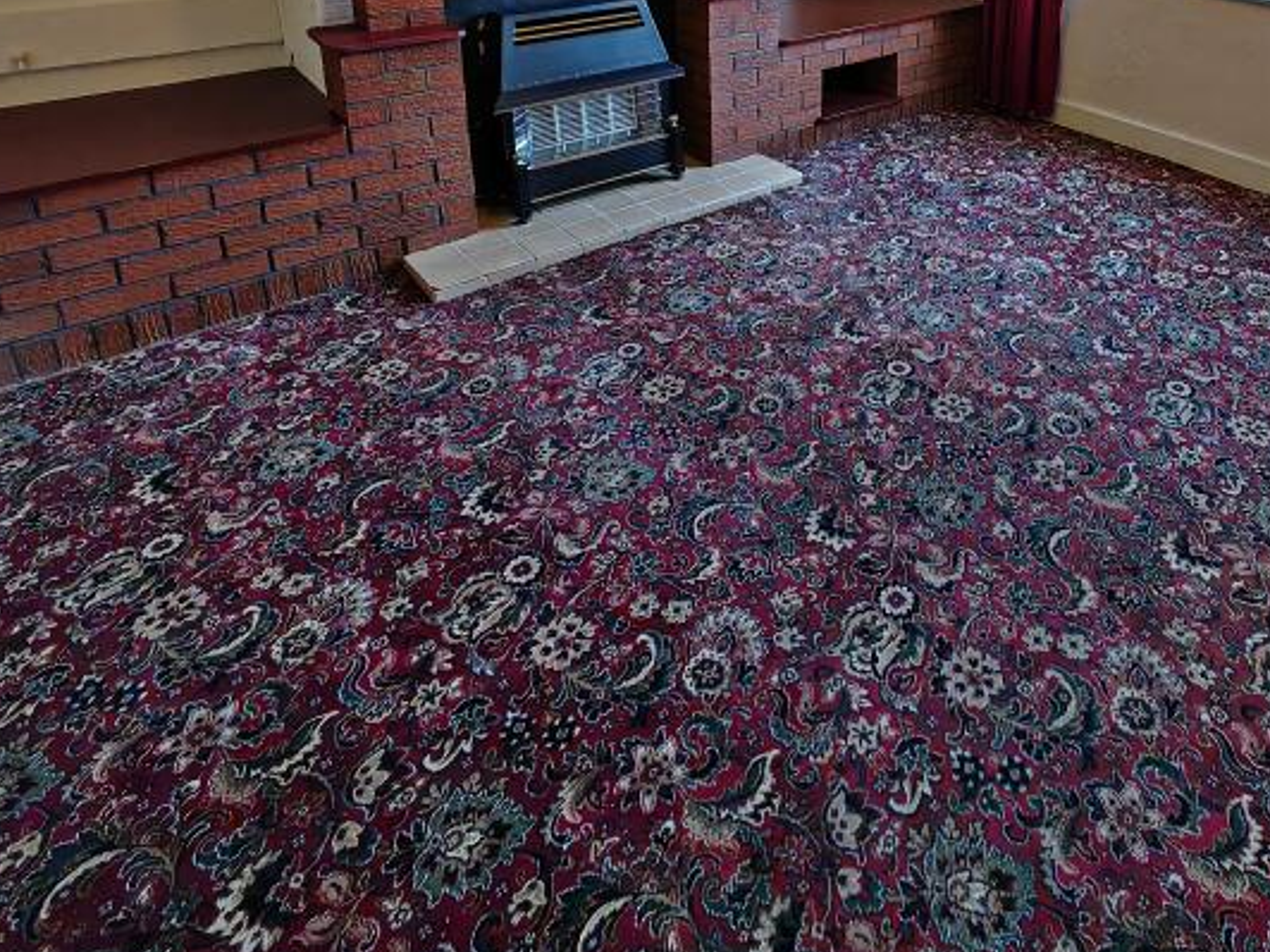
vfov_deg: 48.1
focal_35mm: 25
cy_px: 64
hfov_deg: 67.6
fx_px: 917
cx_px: 840
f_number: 2
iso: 400
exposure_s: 1/33
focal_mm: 1.82
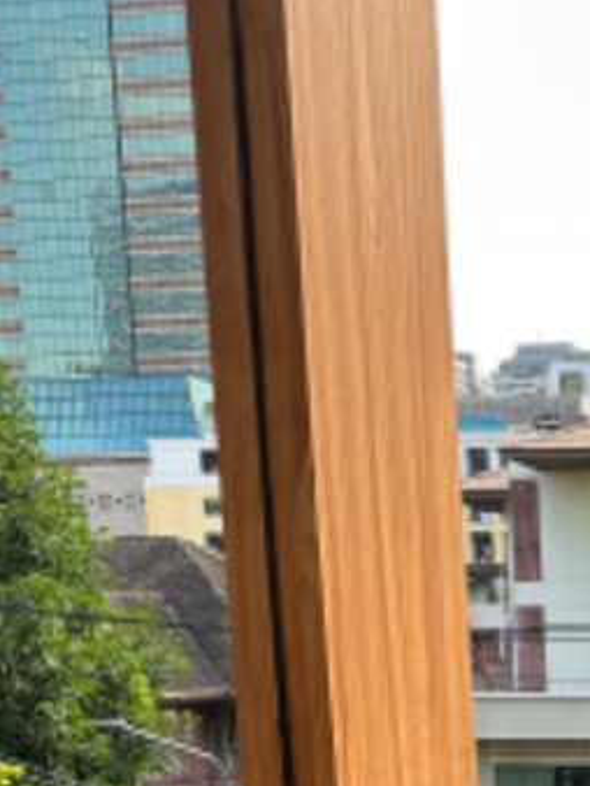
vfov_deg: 24.8
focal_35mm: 71
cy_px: 933
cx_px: 794
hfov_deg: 19.0
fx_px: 1611
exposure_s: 1/538
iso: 80
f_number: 1.78
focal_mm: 6.86
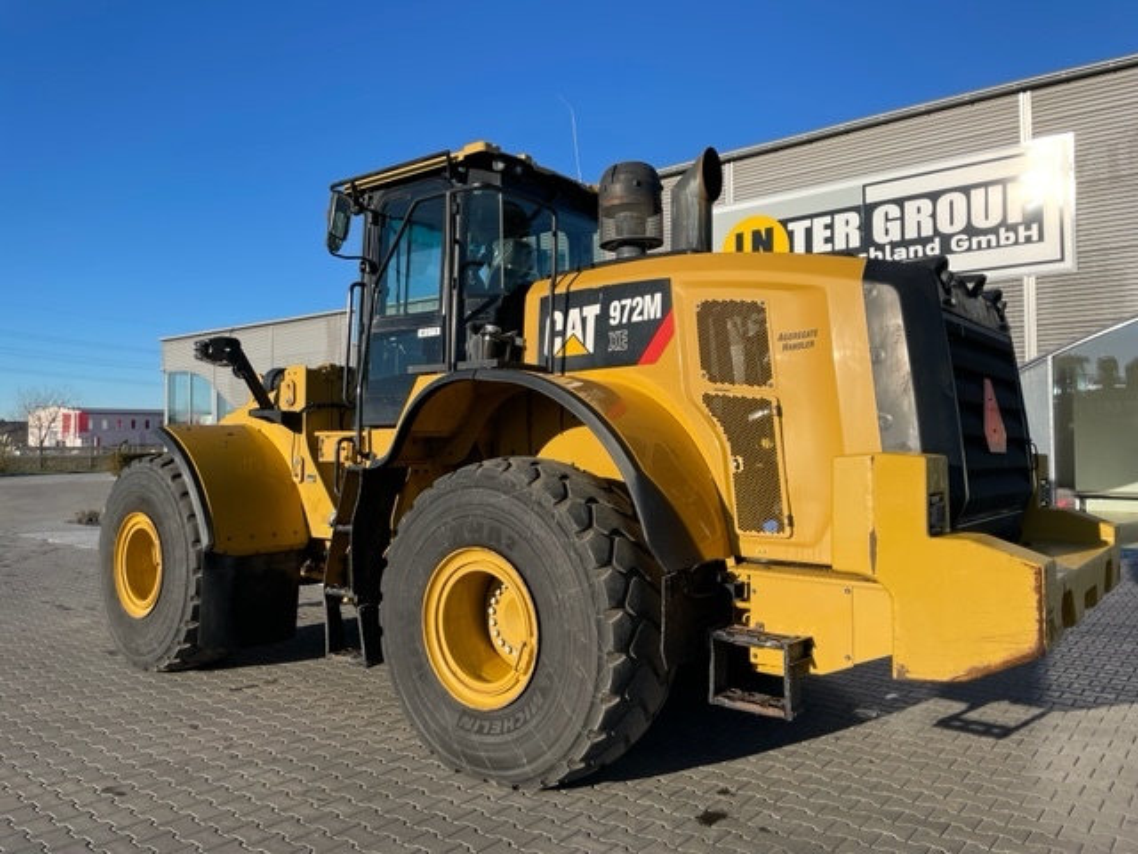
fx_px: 855
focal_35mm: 26
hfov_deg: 67.3
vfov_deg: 53.1
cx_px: 569
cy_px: 427
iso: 32
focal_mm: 4.2
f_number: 1.6
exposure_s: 1/2959
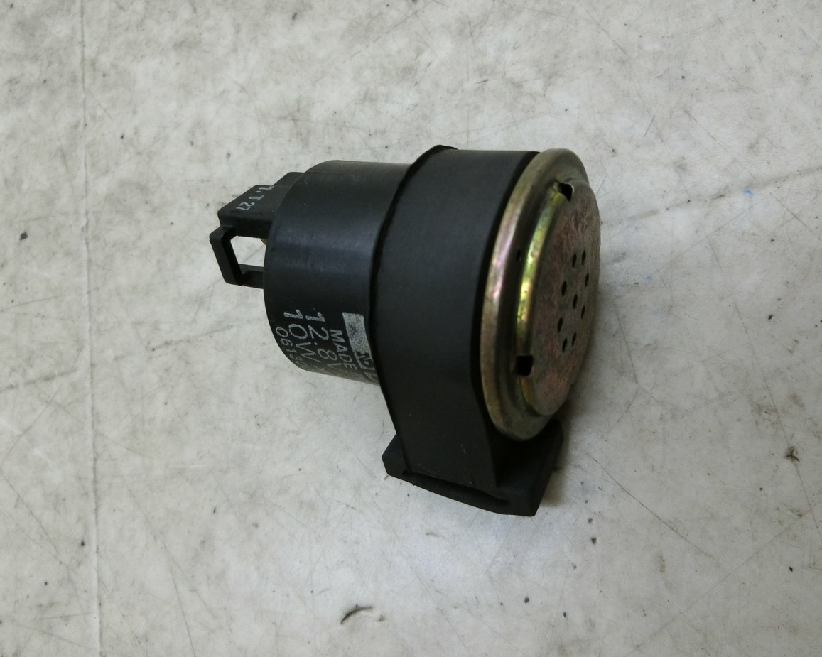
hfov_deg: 64.0
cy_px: 334
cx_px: 443
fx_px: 657
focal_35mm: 27
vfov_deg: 53.2
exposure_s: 1/100
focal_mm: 4.5
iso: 400
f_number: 3.5
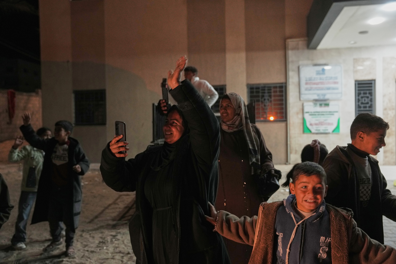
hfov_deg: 57.1
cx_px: 198
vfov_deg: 39.9
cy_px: 132
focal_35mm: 33
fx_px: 364
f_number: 2.8
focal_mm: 33.1
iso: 1600
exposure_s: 1/125
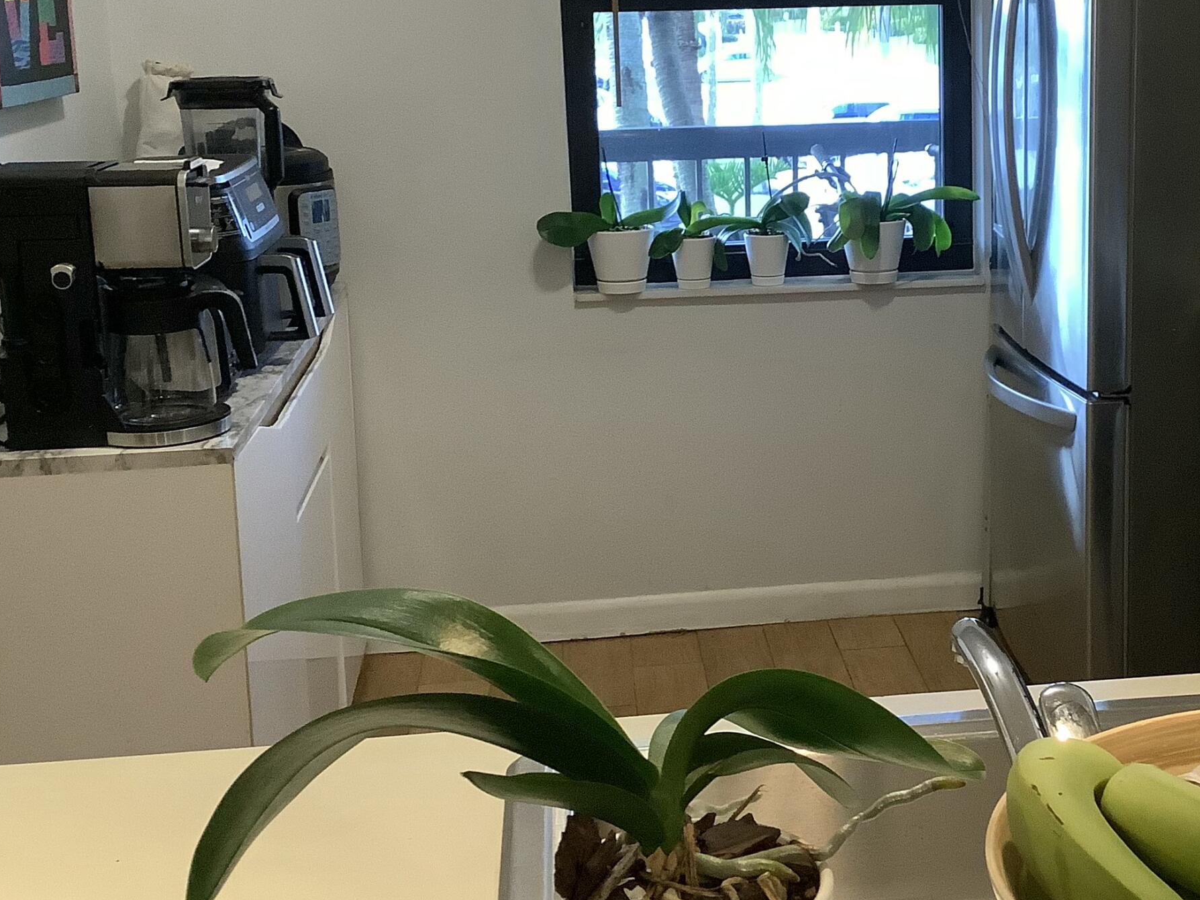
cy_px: 297
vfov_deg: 27.9
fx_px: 1803
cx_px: 814
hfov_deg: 36.4
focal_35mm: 52
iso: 320
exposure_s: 1/60
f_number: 2.4
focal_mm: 3.3
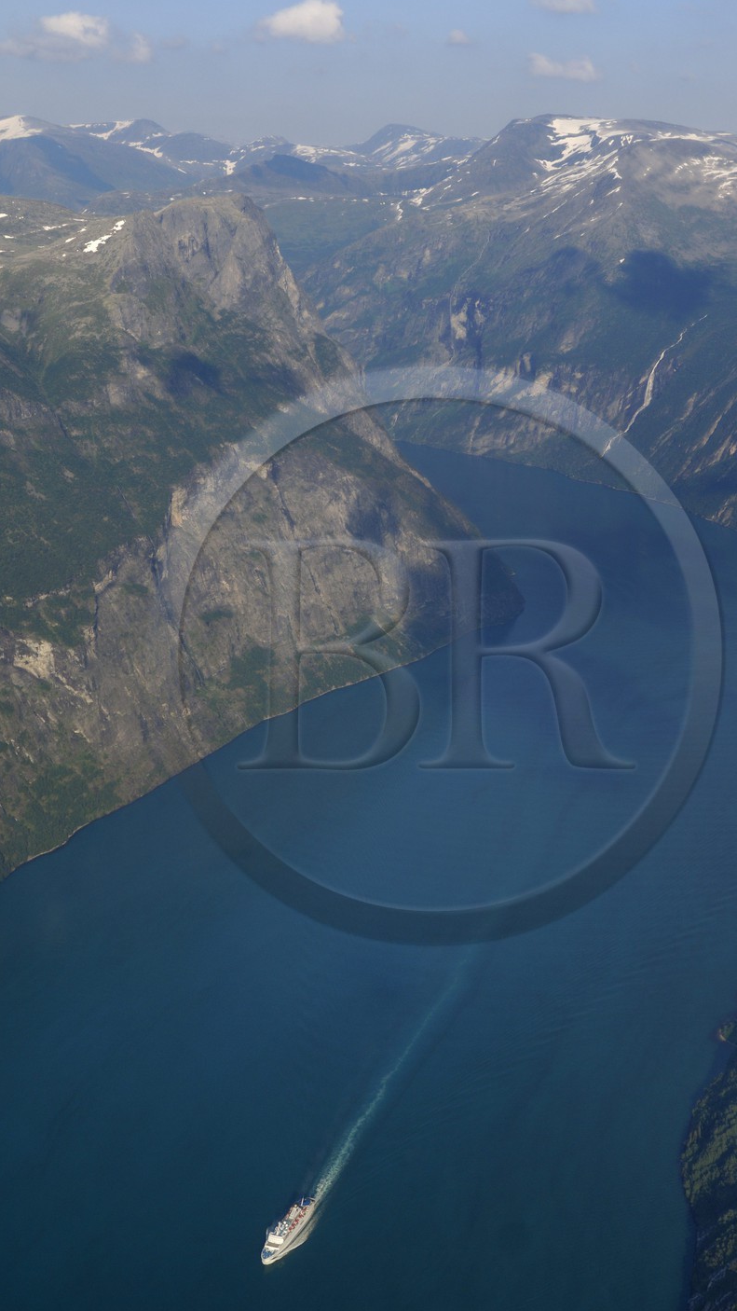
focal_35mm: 50
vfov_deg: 41.3
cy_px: 656
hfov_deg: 23.9
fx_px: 1737
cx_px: 434
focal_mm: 28
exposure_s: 1/800
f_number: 4.5
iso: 100
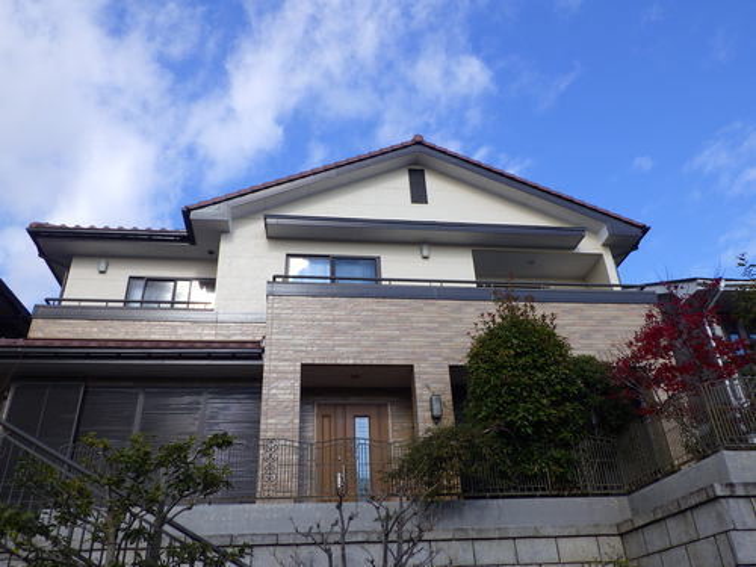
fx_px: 612
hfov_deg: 63.4
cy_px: 284
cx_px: 378
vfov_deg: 49.7
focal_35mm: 28
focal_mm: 5
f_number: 4.2
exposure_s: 1/640
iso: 125
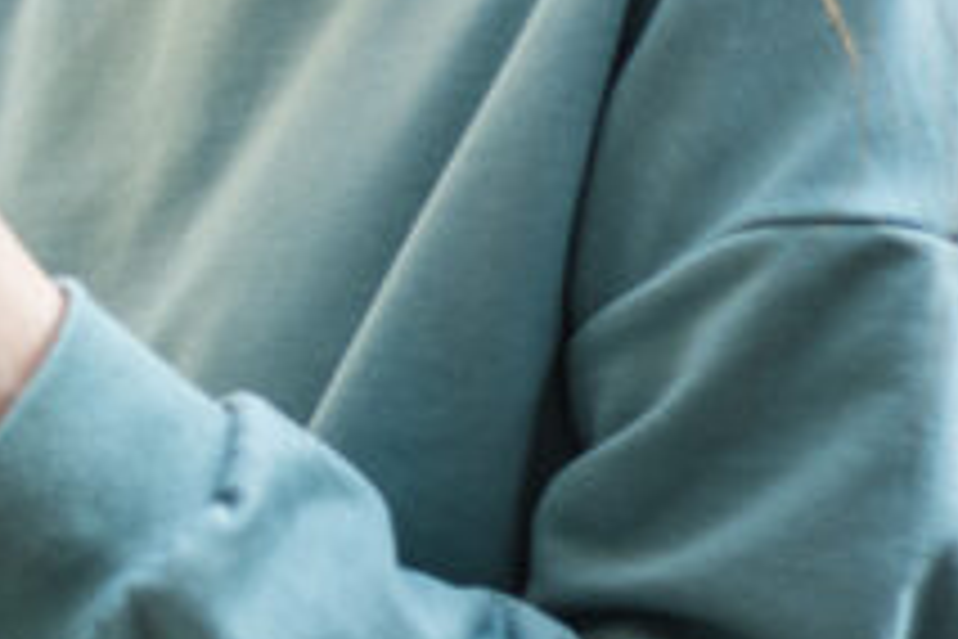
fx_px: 10856
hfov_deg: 5.0
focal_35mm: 408
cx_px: -409
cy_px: -65
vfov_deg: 3.4
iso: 250
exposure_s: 1/200
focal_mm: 85
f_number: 3.2
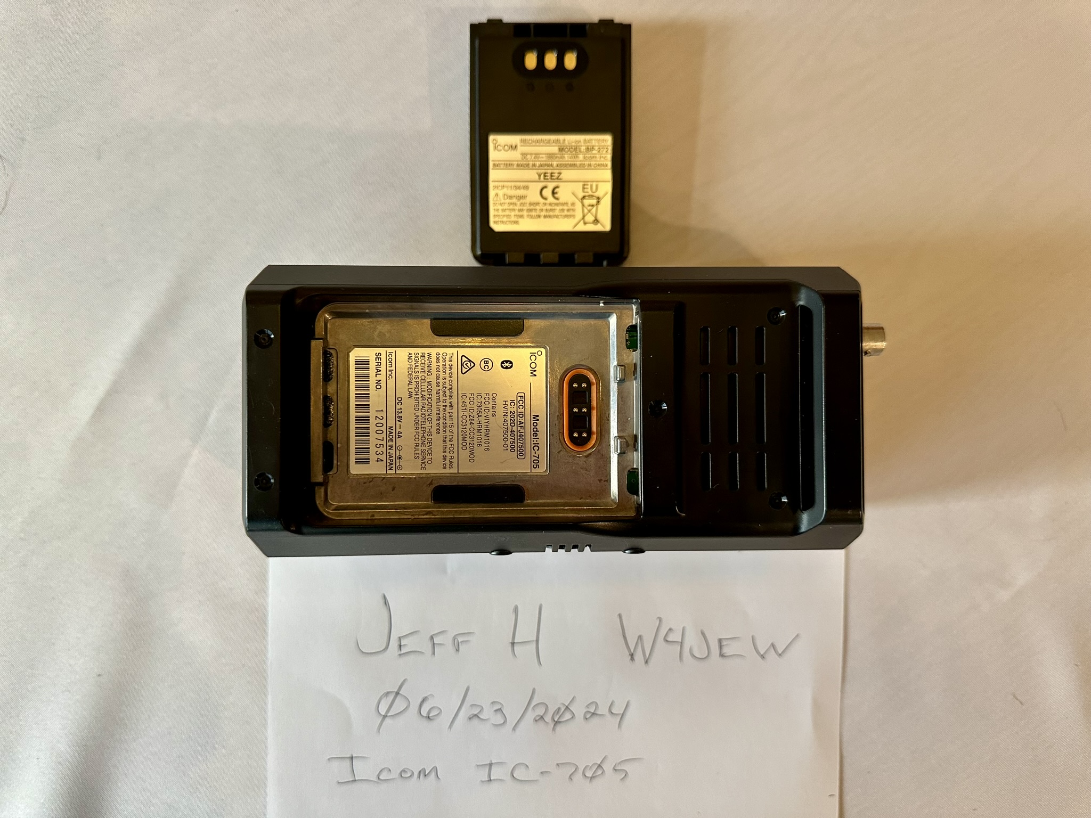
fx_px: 756
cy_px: 409
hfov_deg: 71.6
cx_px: 546
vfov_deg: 56.8
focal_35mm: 24
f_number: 1.78
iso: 320
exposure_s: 1/58
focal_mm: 6.86
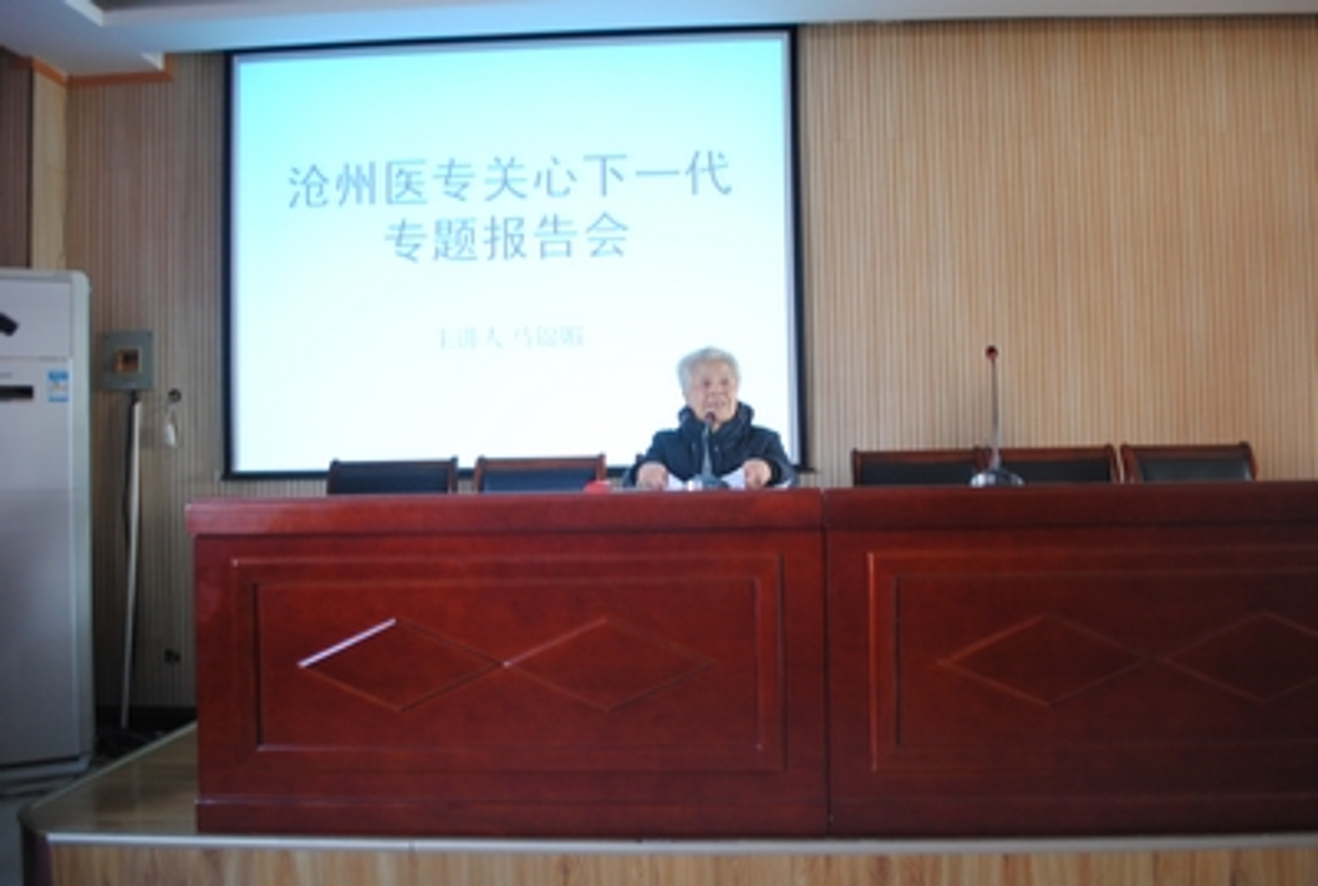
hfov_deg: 61.8
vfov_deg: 43.8
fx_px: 1101
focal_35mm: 30
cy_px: 443
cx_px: 659
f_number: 3.8
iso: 400
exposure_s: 1/10
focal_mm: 20
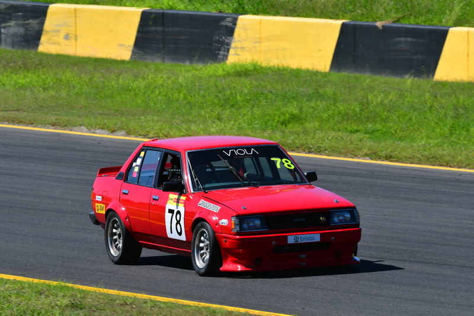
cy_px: 158
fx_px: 8095
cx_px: 237
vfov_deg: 2.2
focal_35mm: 615
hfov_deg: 3.4
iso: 500
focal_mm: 410
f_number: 13
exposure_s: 1/640
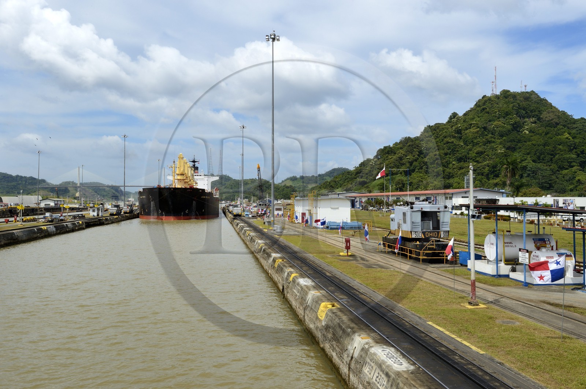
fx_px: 553
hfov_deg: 55.8
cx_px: 293
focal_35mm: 34
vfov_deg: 38.8
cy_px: 194
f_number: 16
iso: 200
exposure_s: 1/250
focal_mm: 34
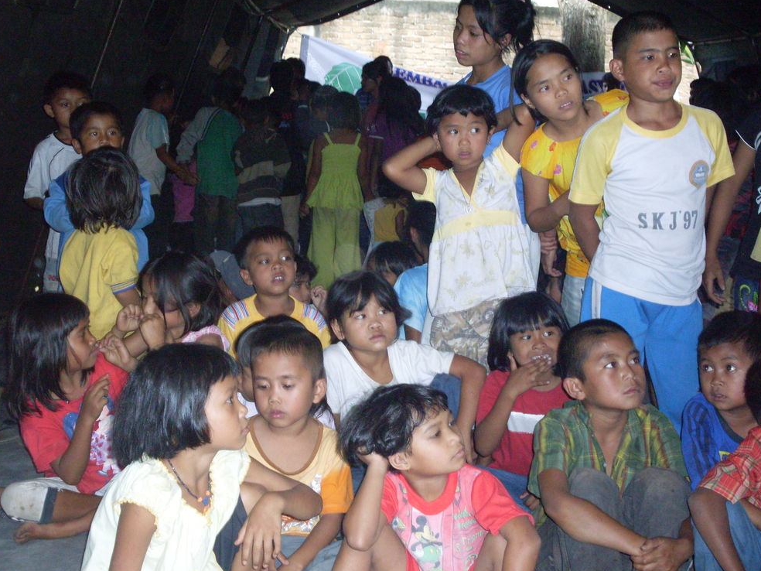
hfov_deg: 31.7
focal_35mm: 61
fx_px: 1341
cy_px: 287
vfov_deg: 24.0
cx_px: 377
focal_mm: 9.9
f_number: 3.4
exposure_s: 1/45
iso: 200
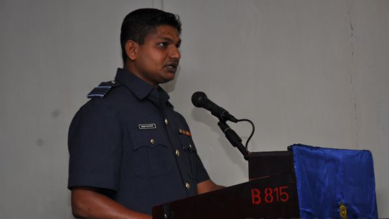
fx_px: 1145
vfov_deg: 10.9
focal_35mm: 111
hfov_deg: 19.3
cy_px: 122
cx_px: 195
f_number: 8
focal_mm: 70
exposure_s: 1/125
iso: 200
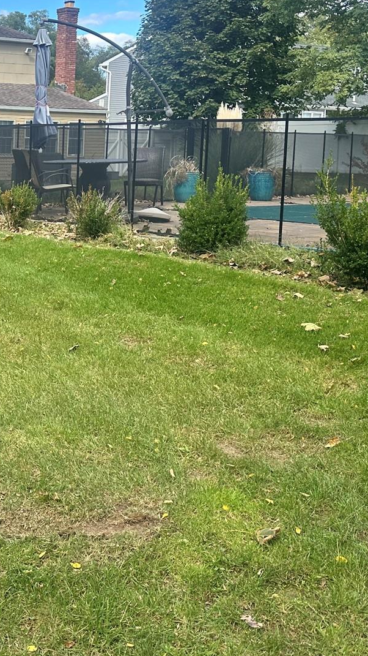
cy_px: 228
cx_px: -77
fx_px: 868
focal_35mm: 50
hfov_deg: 22.1
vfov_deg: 40.9
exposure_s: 1/2110
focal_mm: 6.86
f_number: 1.78
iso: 80
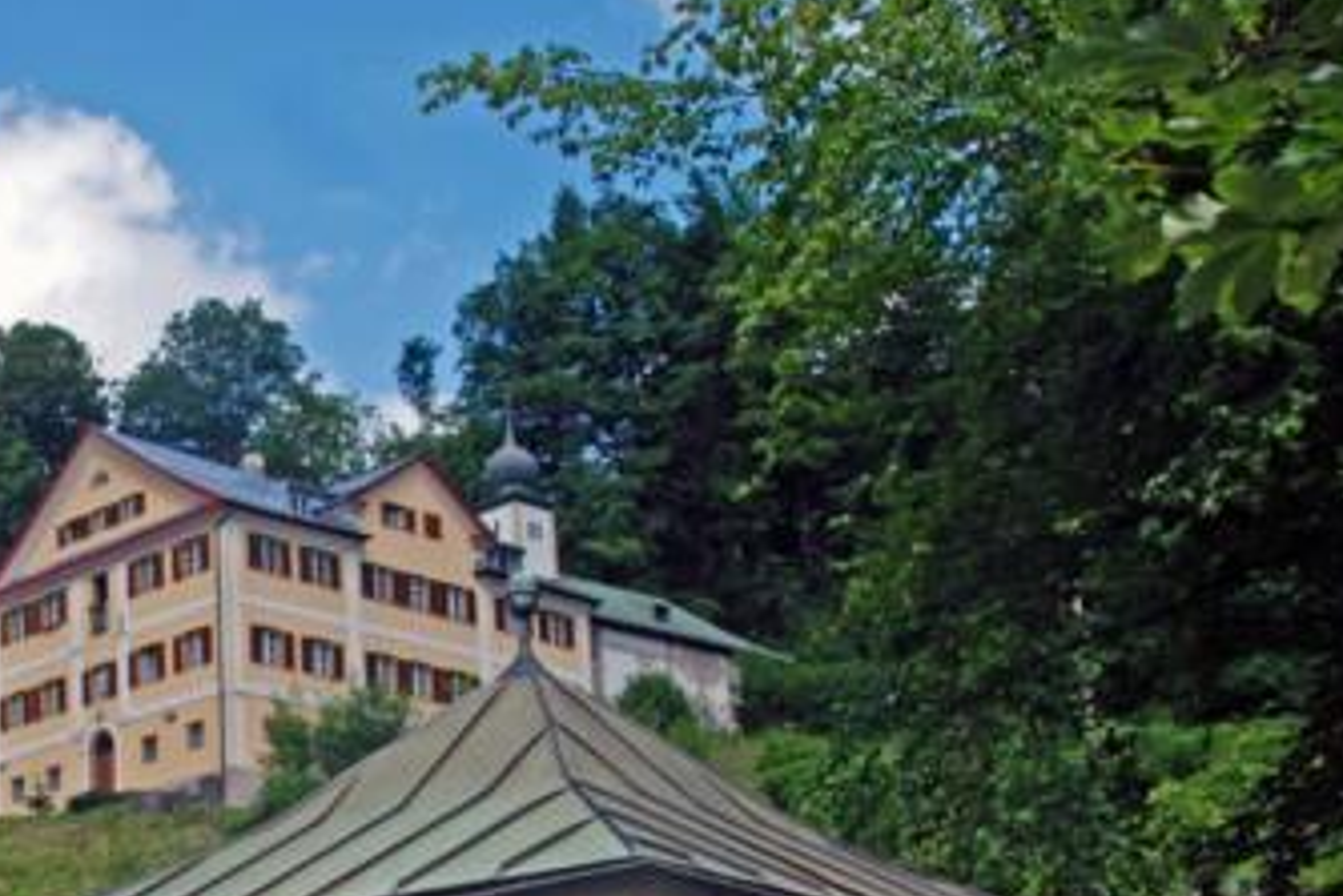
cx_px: 113
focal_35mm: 65
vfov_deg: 20.8
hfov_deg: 29.6
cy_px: 679
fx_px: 2426
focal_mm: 22
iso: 160
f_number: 13
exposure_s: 1/100
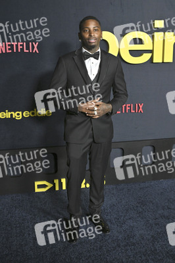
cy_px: 132
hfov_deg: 35.9
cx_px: 88
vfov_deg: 51.9
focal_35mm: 37
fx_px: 270
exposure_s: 1/320
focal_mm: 37
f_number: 5.6
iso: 2500
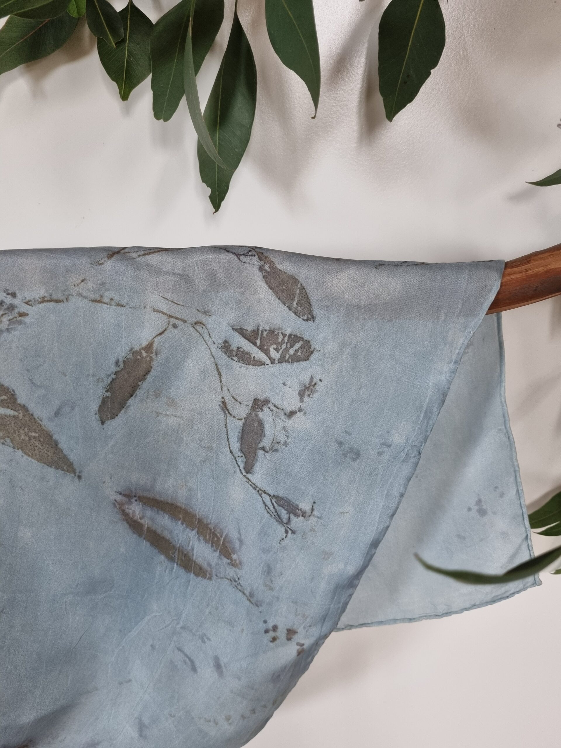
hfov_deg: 53.1
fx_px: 562
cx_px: 280
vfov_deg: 67.3
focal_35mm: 26
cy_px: 374
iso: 320
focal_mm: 5.4
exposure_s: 1/100
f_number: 1.8
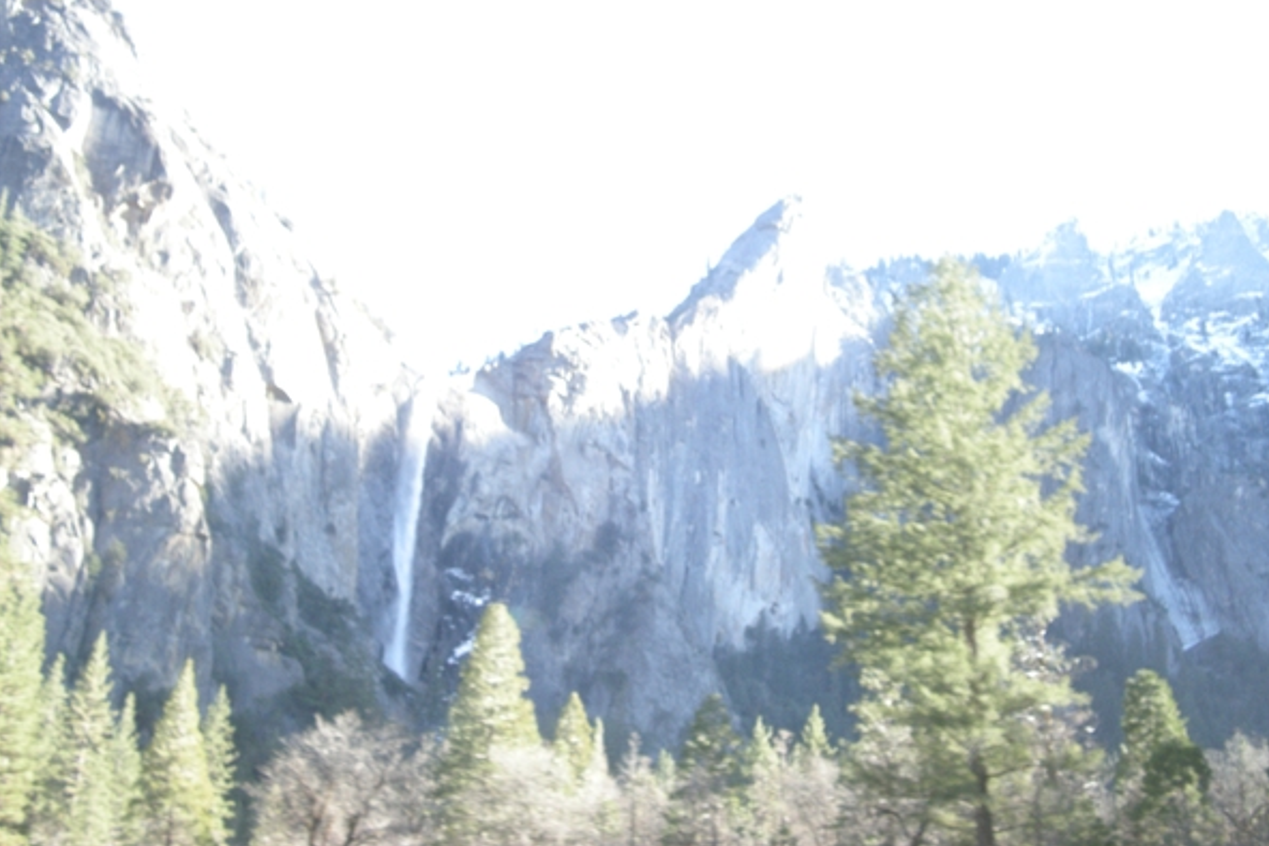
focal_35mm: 39
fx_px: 1375
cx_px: 628
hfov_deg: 49.5
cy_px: 375
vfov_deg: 34.2
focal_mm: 7.9
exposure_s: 1/72.6
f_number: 2.8
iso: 325
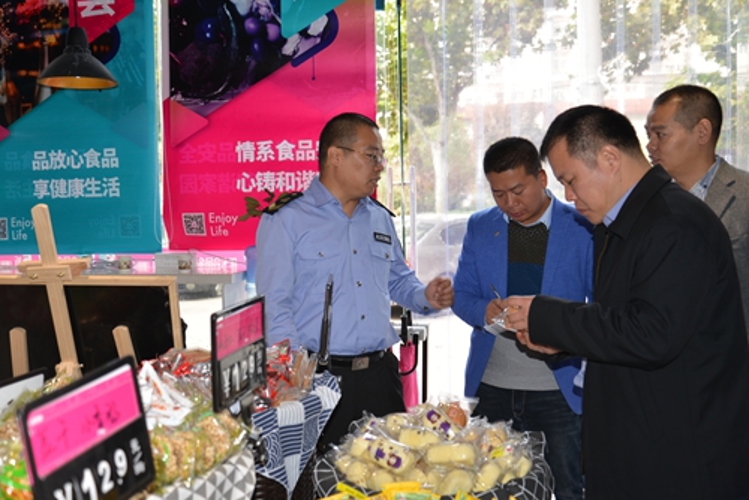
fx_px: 791
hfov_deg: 50.7
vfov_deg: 35.1
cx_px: 374
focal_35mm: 38
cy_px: 250
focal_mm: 38
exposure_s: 1/125
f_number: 4.2
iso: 320
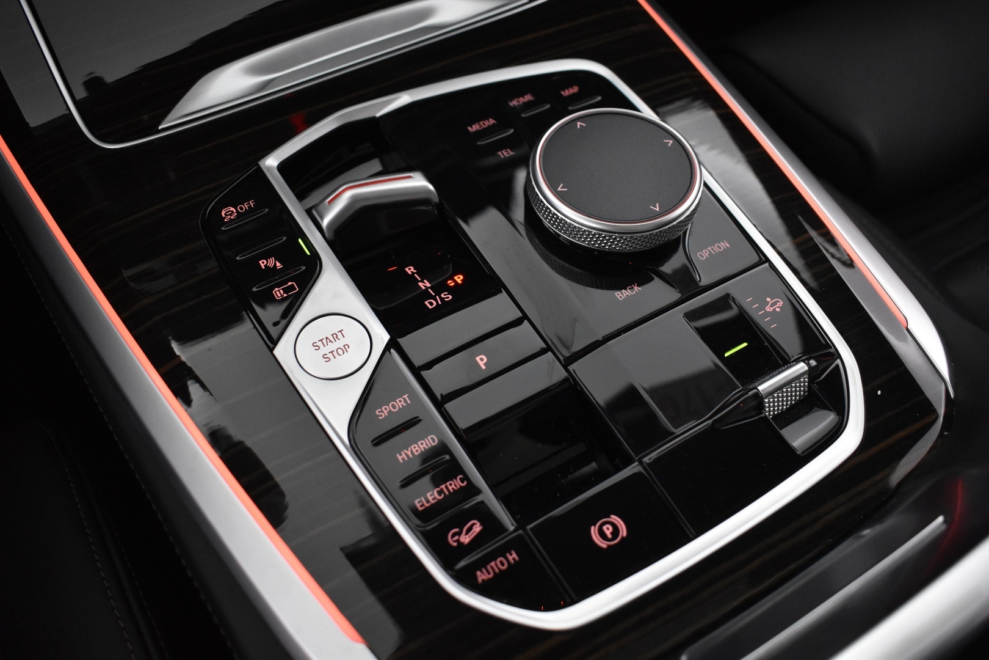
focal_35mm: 33
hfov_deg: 57.2
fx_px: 907
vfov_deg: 40.0
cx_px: 494
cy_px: 330
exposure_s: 1/40
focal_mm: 22
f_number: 3.8
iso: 2200
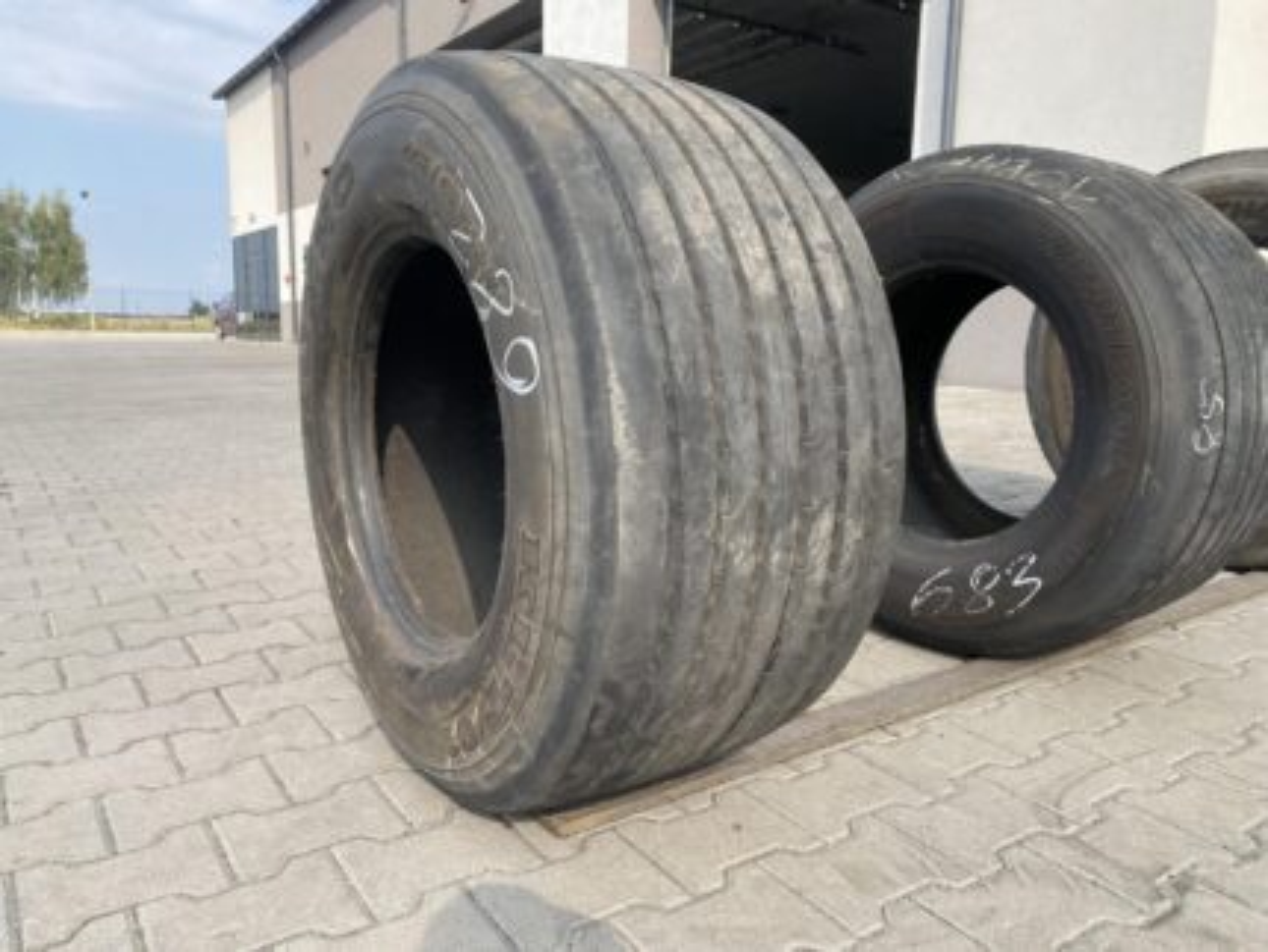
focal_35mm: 26
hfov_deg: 67.3
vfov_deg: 53.1
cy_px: 476
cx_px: 634
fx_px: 953
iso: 32
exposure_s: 1/1063
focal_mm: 4.25
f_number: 1.8
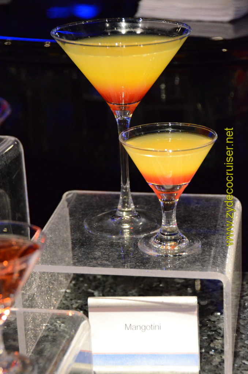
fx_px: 966
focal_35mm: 93
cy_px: 187
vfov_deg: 22.0
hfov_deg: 14.6
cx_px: 124
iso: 6400
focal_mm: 62
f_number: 5
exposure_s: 1/80
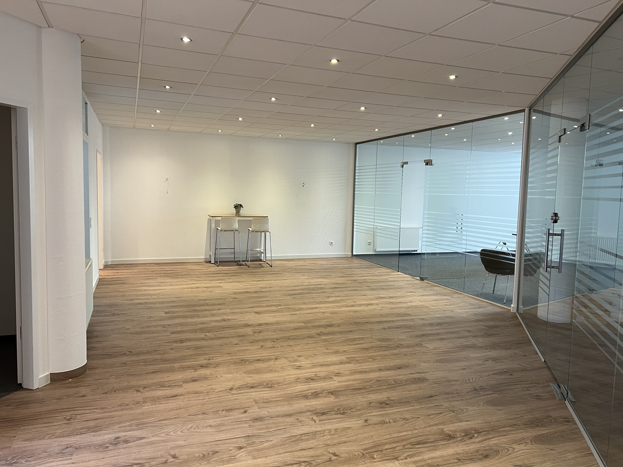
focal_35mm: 26
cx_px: 312
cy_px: 234
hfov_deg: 67.3
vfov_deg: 53.1
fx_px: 468
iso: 125
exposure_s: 1/95
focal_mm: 5.7
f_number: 1.5
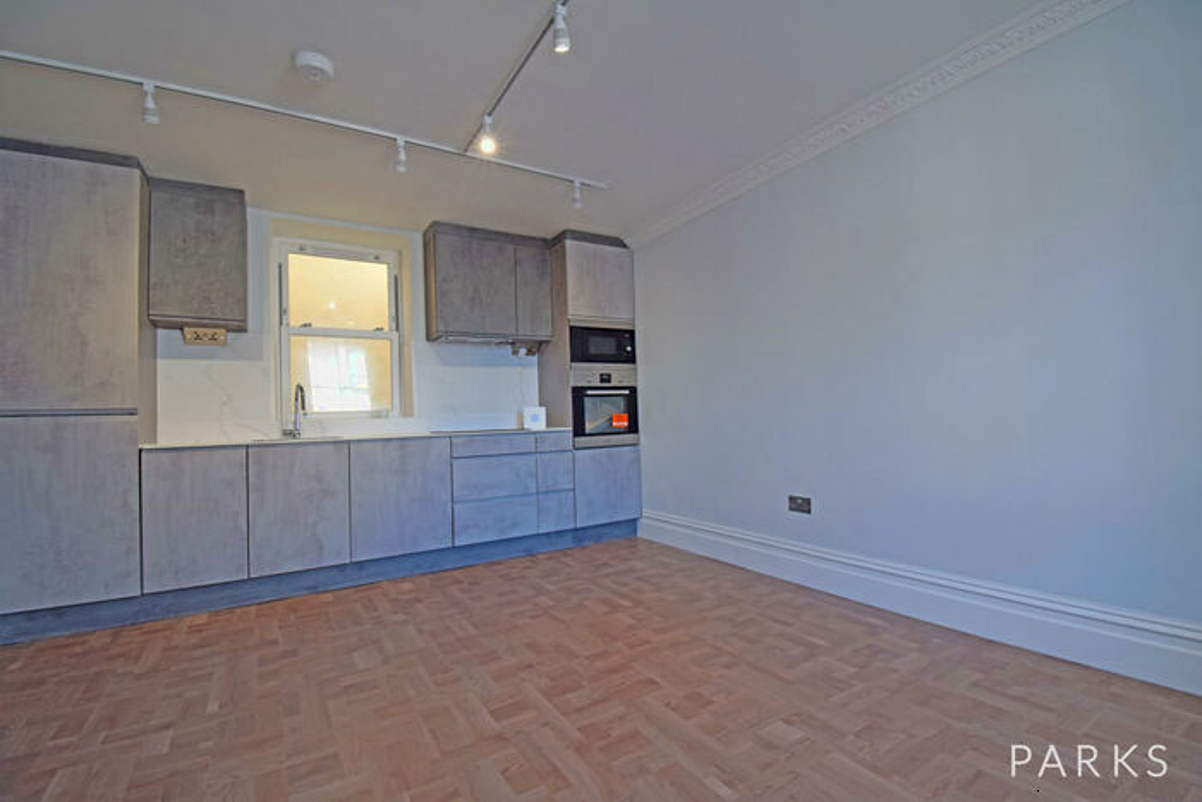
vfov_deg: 77.4
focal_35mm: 15
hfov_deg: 100.4
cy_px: 401
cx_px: 601
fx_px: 501
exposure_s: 1/50
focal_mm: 10
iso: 640
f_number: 6.3
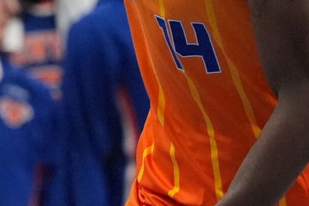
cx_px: -216
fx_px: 10757
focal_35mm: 1253
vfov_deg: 1.1
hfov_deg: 1.6
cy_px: 133
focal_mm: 300
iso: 8000
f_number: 4
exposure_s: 1/2000
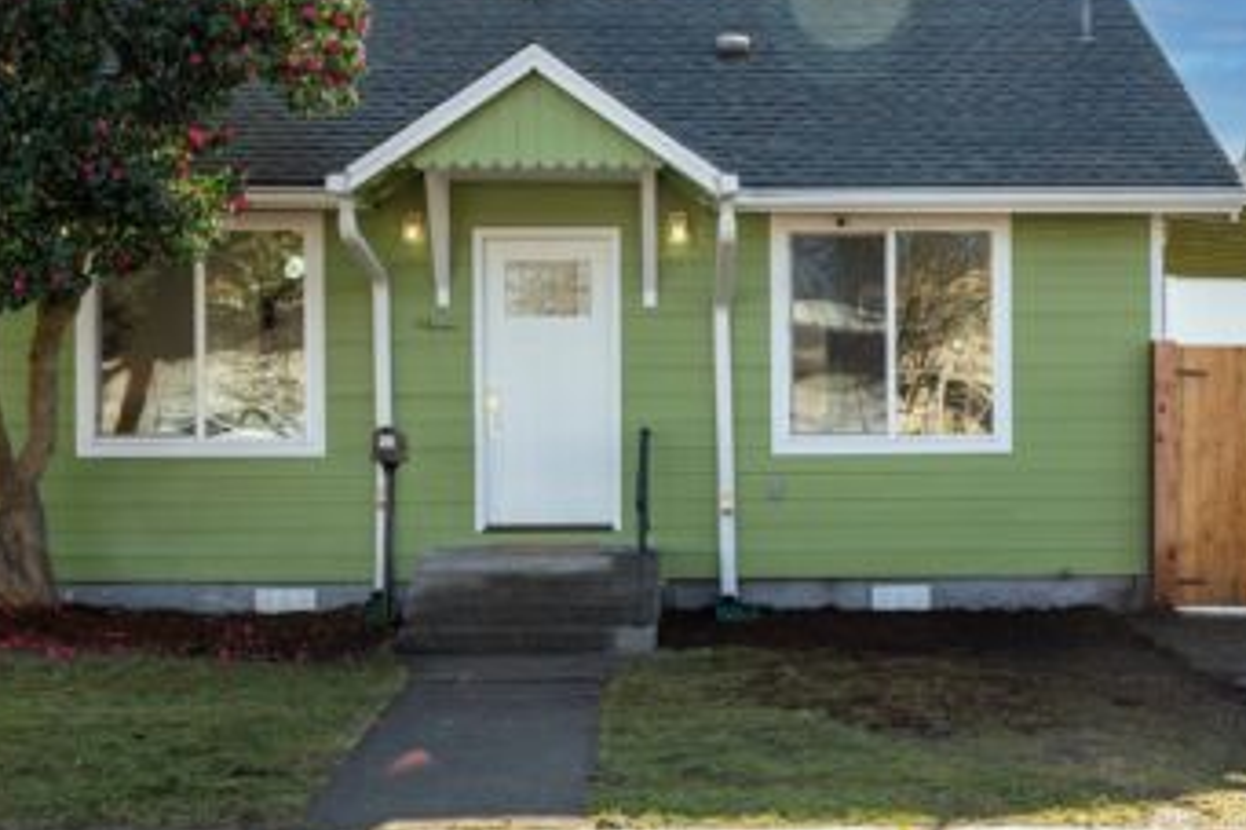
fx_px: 1868
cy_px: 375
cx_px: 628
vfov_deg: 25.0
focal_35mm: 54
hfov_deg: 36.9
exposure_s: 1/160
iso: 100
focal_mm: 46
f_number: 6.3
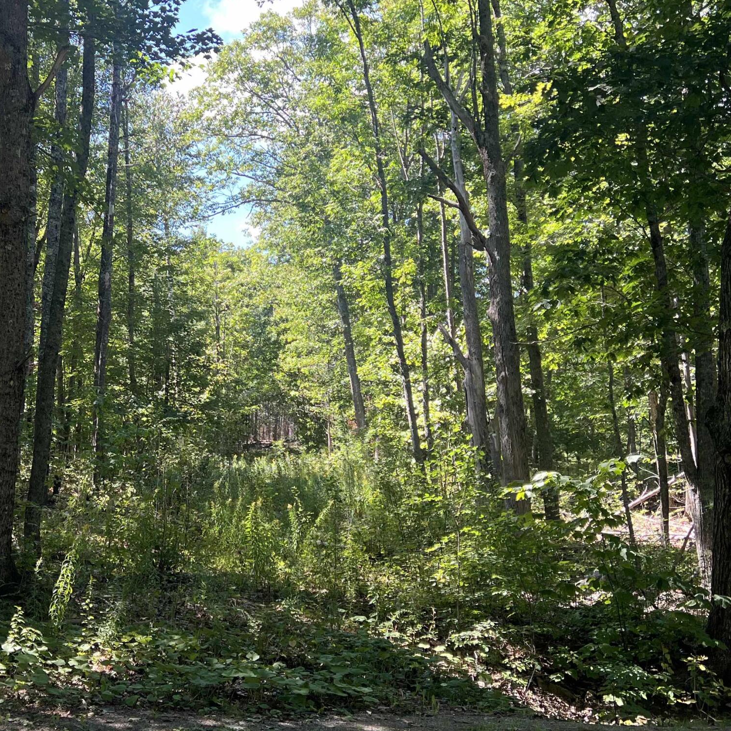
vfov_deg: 36.8
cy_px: 352
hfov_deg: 35.7
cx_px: 159
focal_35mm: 46
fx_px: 1099
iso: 50
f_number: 1.5
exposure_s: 1/328
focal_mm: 5.7
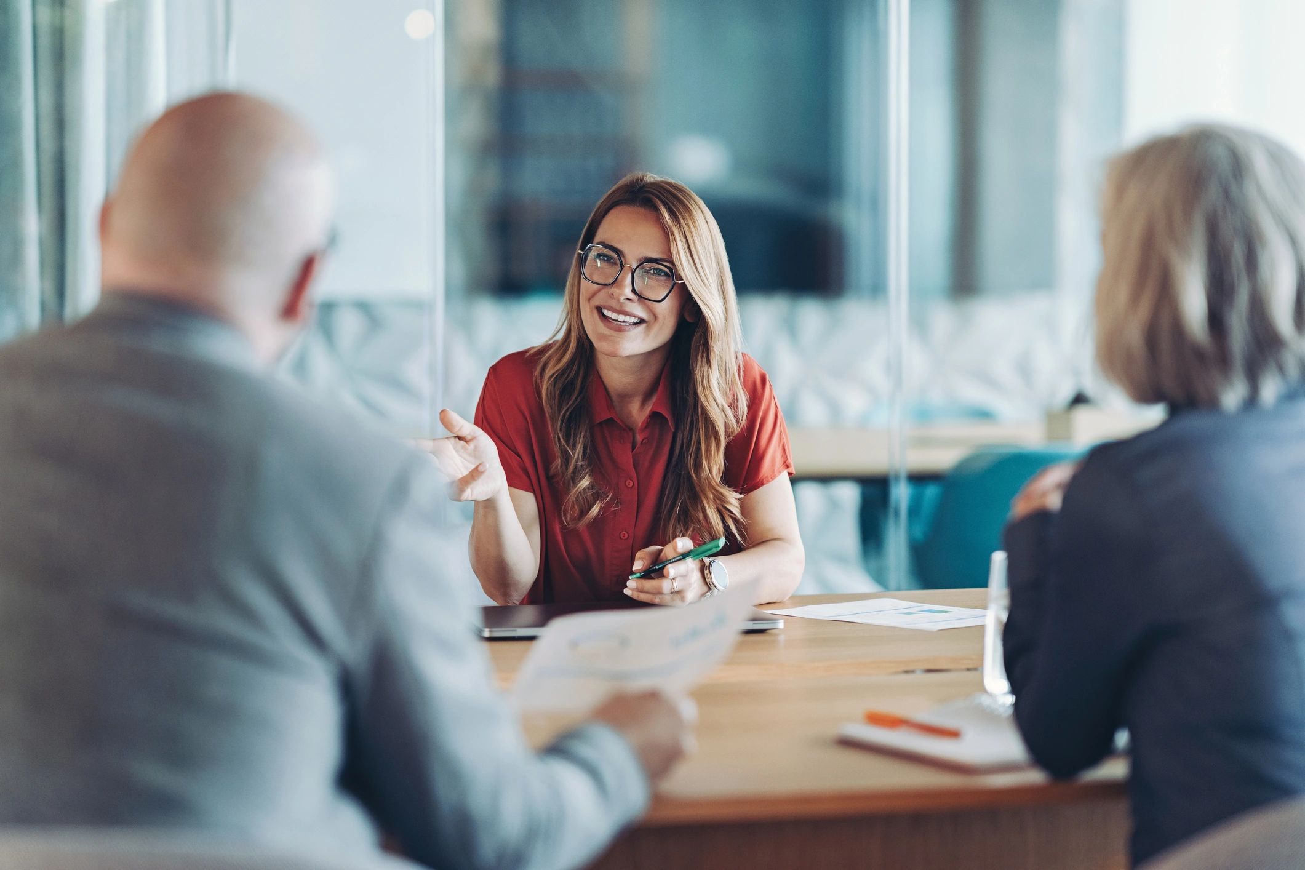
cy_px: 435
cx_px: 652
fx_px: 3081
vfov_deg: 16.1
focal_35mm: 85
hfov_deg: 23.9
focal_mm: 85
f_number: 1.8
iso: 1000
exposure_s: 1/250
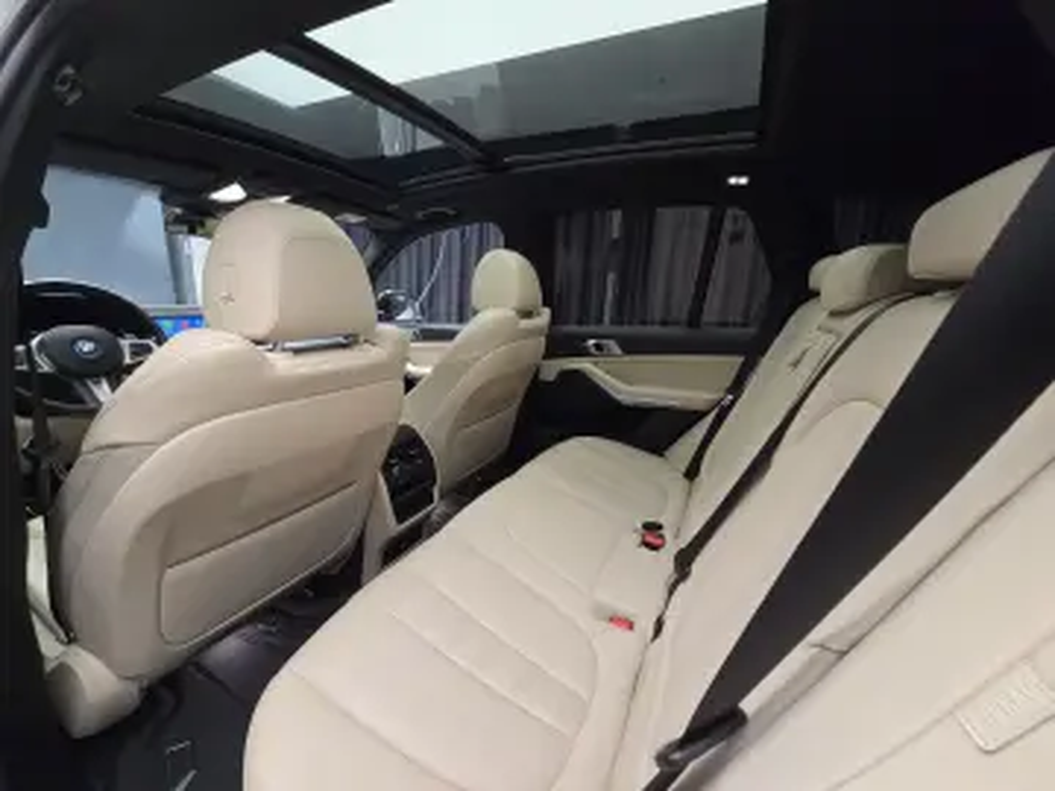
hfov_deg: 106.2
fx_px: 396
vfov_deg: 89.9
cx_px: 528
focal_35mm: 13
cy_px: 396
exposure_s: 1/50
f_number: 2.2
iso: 160
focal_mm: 2.2
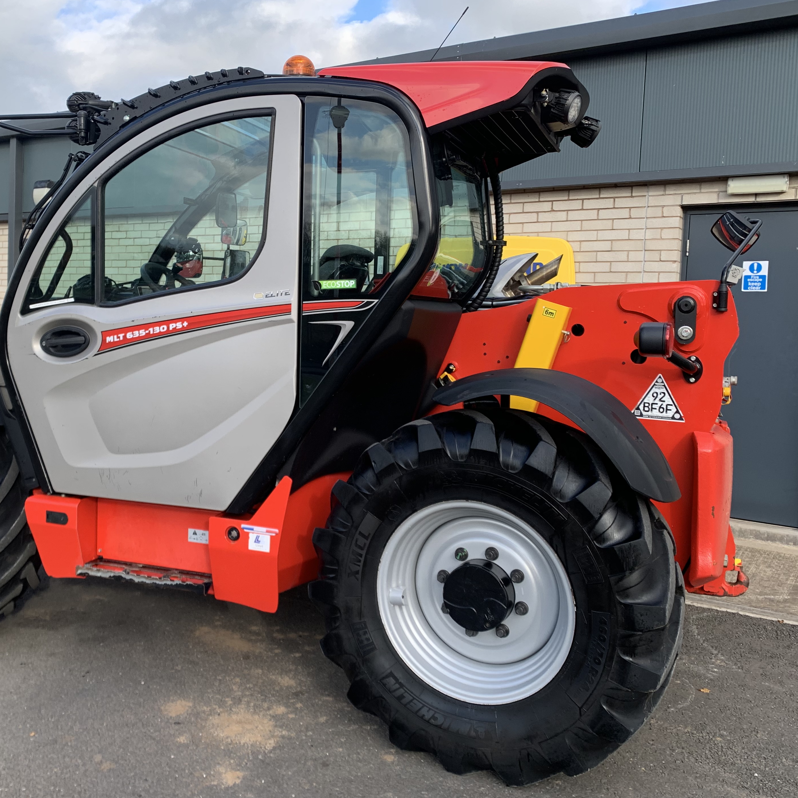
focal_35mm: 33
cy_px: 390
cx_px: 306
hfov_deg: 49.3
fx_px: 861
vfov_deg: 49.7
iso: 25
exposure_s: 1/531
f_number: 1.8
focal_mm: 4.25
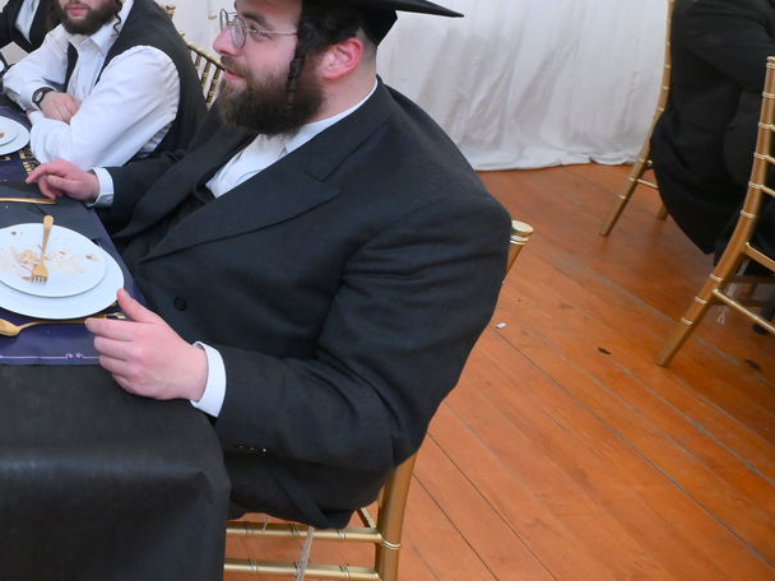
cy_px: 44
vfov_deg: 41.4
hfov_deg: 42.6
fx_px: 694
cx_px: -116
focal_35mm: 31
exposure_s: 1/200
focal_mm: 14
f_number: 5
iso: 3200
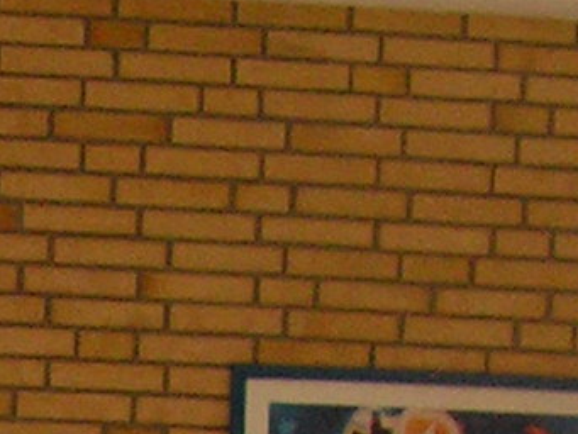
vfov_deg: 6.4
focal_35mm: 216
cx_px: -408
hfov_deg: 8.8
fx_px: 3608
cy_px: 1166
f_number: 3.2
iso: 200
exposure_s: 1/40
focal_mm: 6
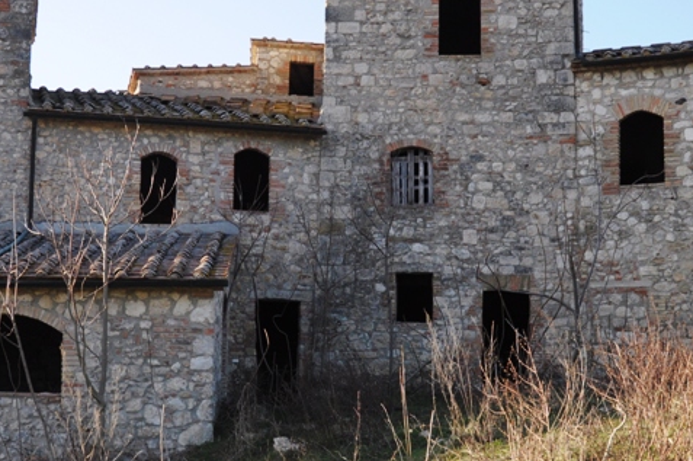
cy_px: 323
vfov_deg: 23.2
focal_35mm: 58
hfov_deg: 34.5
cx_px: 305
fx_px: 1115
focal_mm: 18
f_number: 3.5
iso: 400
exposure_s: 1/1250
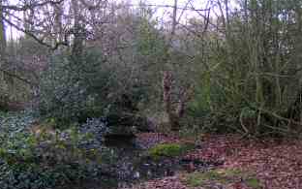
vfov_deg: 26.3
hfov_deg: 41.0
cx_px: 131
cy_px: 100
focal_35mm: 49
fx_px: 403
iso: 50
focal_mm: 5.8
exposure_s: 1/40
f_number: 2.8
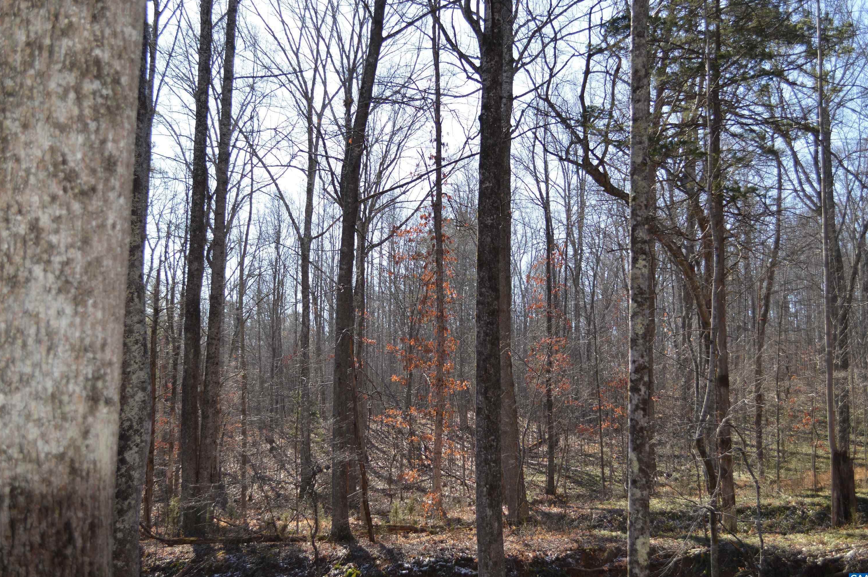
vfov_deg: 30.1
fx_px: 1072
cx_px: 437
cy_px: 293
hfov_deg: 44.1
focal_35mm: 45
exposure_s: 1/160
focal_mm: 29
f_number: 4.5
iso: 100
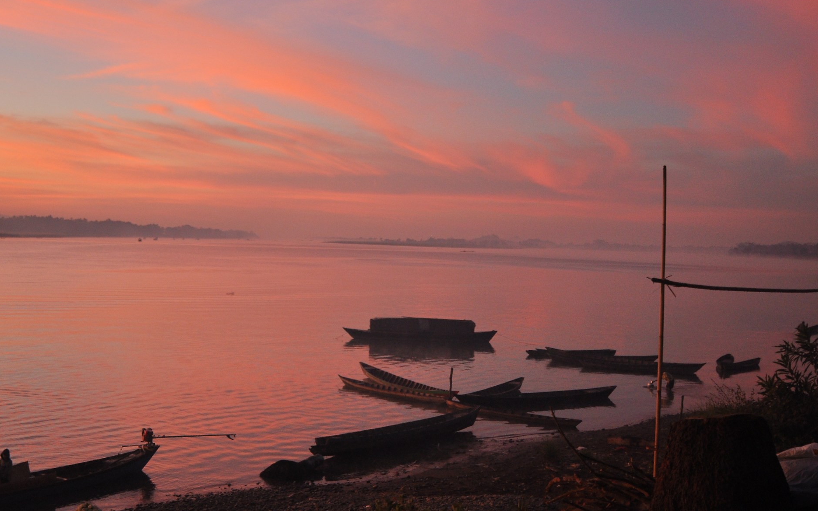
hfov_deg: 42.3
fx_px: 1048
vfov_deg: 27.4
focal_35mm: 47
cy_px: 209
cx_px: 299
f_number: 4.5
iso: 400
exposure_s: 1/50
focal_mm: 24
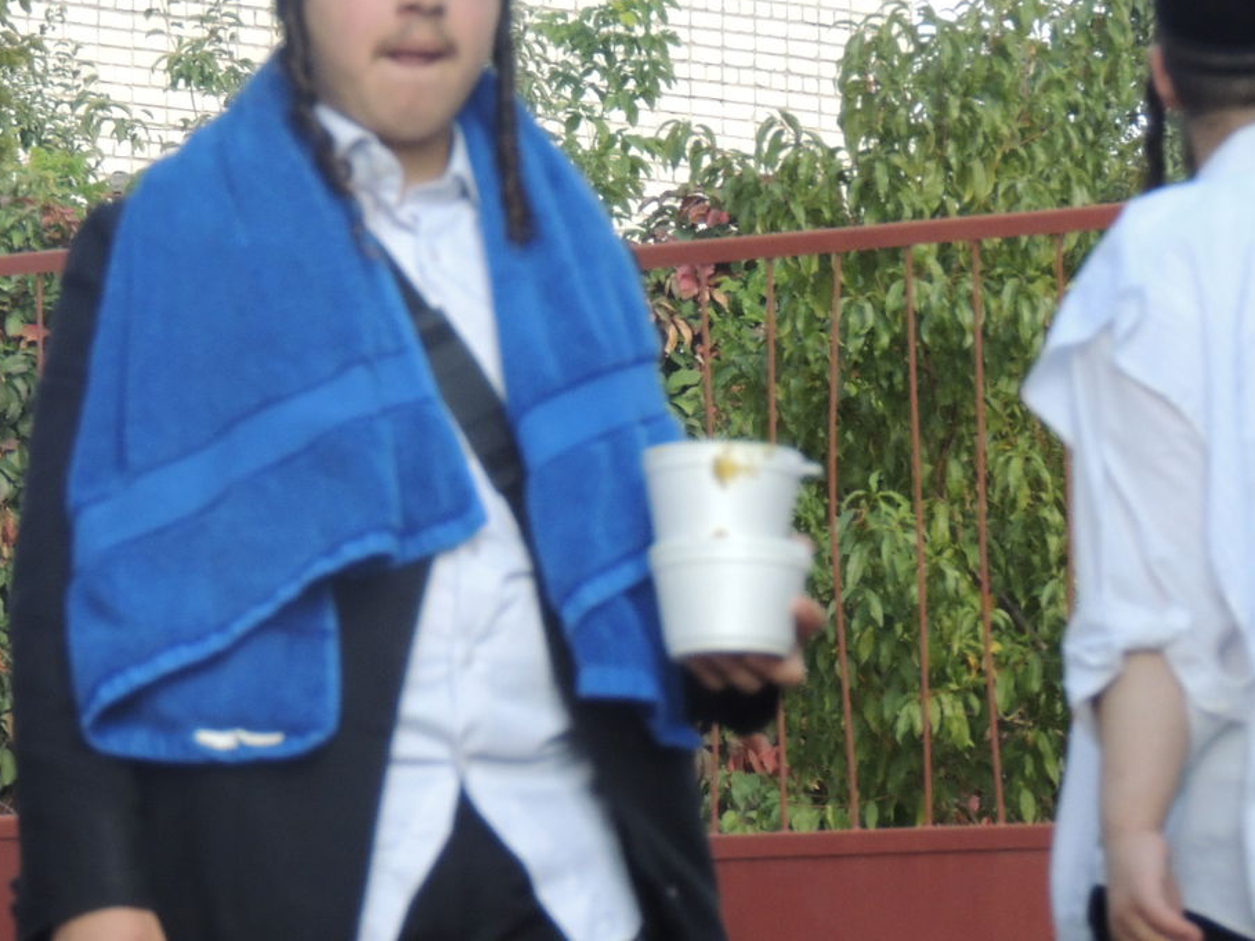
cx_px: 571
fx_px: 12580
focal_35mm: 347
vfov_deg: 4.3
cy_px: 274
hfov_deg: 5.7
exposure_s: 1/400
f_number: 4.6
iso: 400
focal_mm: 40.1
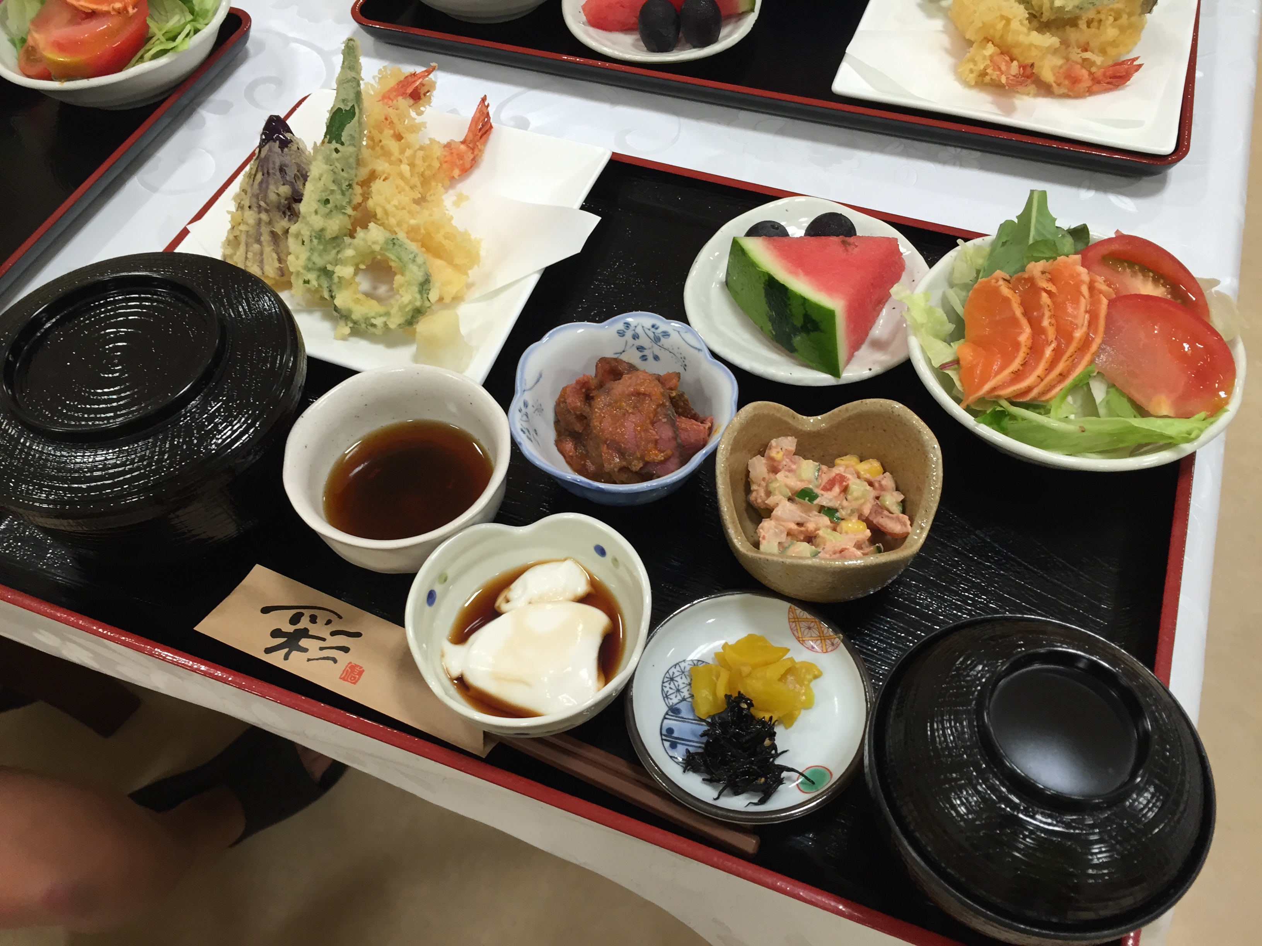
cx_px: 631
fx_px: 1057
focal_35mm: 29
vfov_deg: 48.2
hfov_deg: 61.7
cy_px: 473
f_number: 2.2
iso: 32
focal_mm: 4.15
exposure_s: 1/30
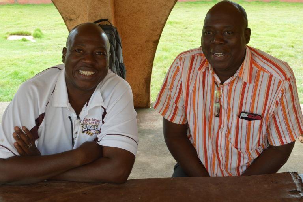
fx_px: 442
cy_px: 101
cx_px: 152
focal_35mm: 52
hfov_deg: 37.9
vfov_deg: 25.7
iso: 360
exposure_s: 1/125
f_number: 8
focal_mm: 35
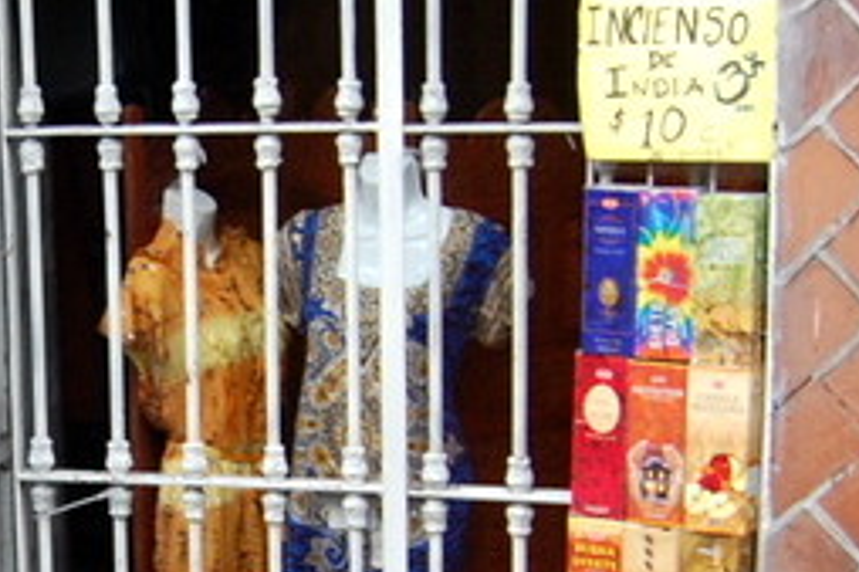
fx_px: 2599
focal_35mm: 109
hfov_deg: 18.0
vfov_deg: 12.5
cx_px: -132
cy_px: 465
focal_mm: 18
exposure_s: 1/60
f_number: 4
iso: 400
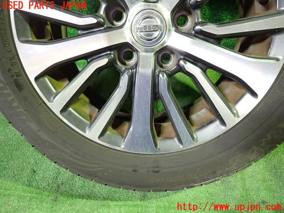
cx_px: 142
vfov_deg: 54.9
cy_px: 106
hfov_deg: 69.4
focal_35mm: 25
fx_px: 205
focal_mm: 4.5
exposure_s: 1/30
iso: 640
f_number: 2
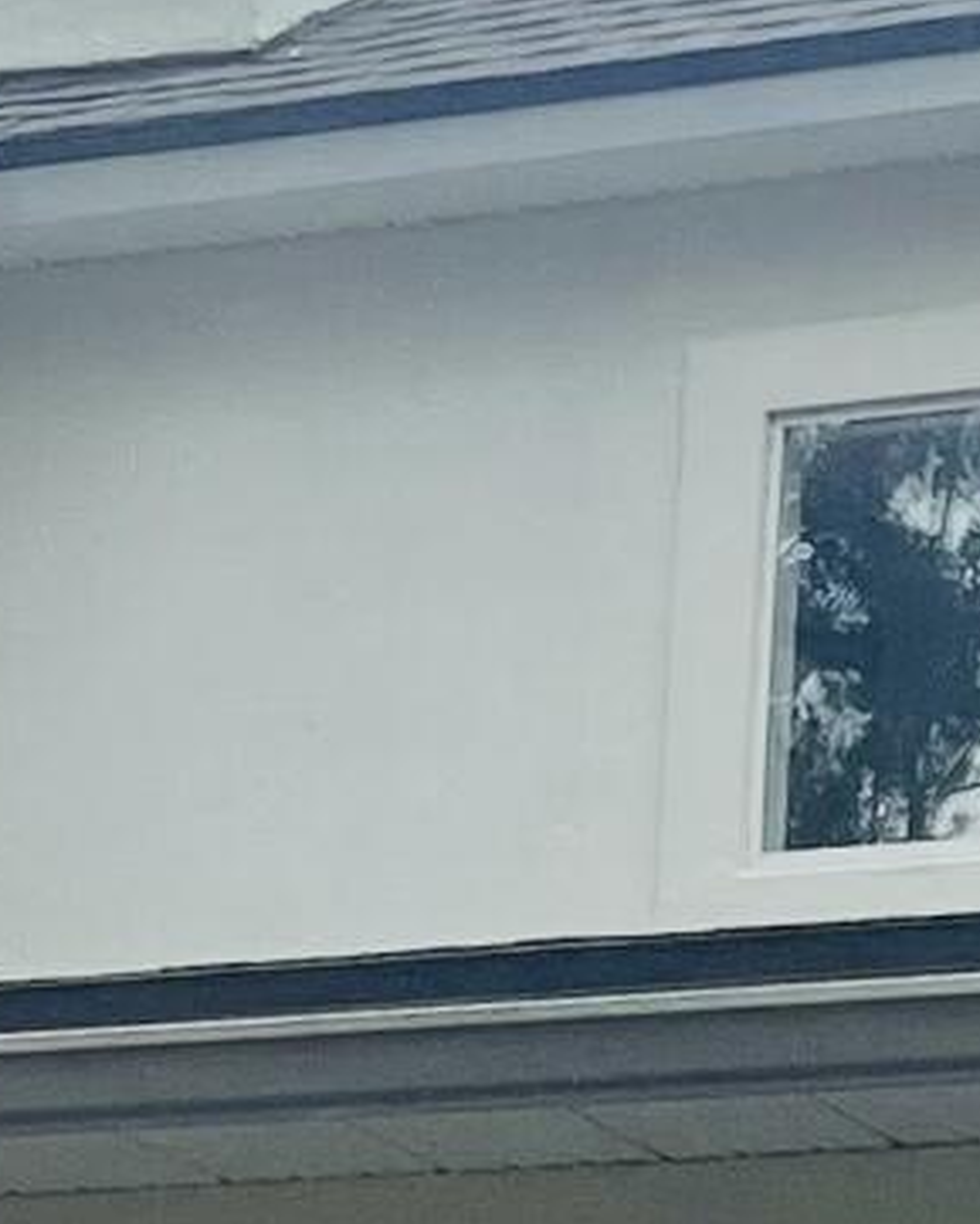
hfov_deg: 7.3
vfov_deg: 9.1
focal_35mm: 211
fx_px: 7647
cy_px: 1004
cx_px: 749
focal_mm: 5.1
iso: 100
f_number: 1.6
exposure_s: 1/121
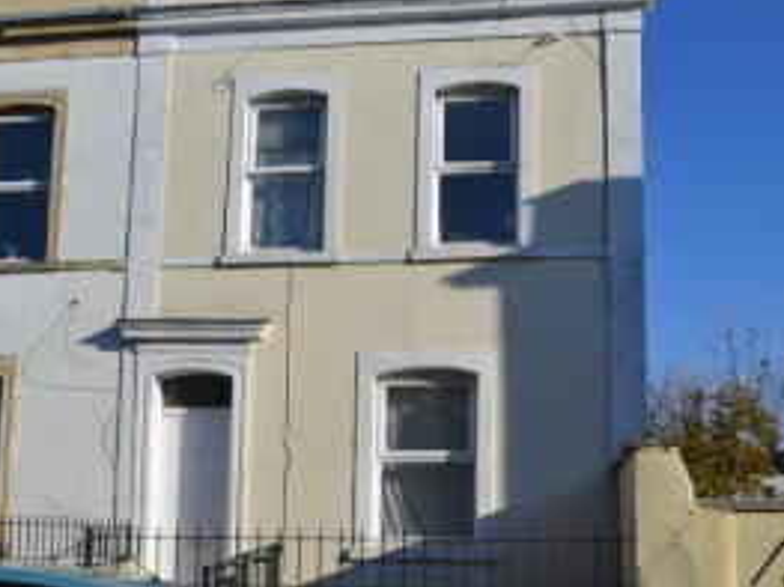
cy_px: 371
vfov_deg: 30.7
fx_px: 1064
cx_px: 444
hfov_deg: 40.4
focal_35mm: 47
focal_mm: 18
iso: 100
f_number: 8
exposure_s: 1/250
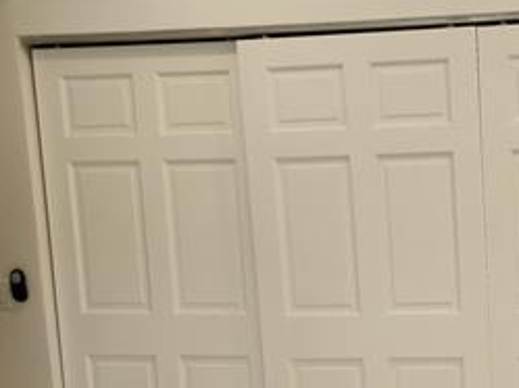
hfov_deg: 25.3
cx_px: 496
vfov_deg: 19.6
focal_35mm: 74
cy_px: 330
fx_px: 1108
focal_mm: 6.4
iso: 80
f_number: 1.8
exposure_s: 1/120
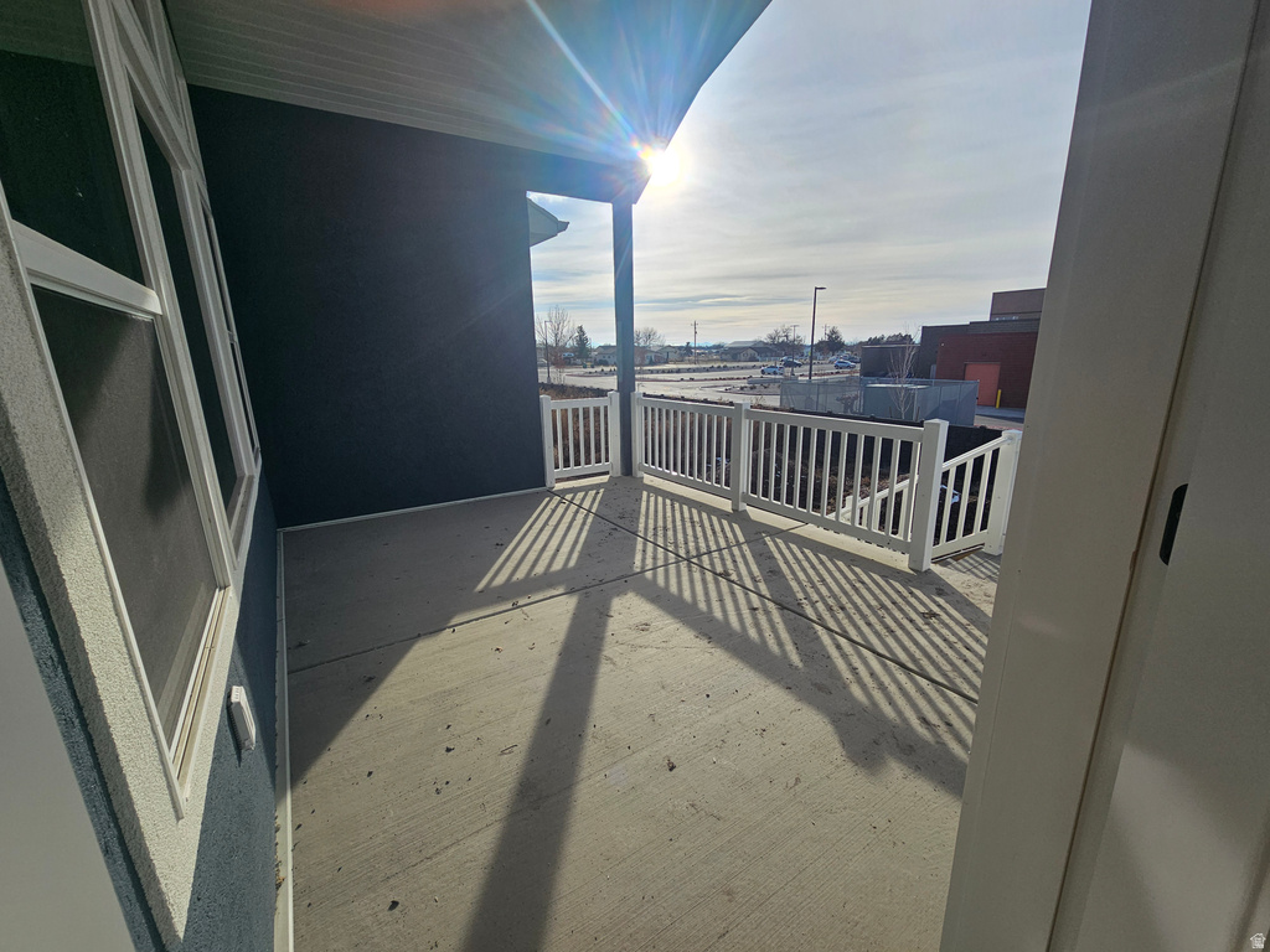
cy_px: 476
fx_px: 477
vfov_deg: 89.9
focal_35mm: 13
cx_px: 635
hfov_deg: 106.2
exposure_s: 1/3059
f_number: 2.2
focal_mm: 2.2
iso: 50
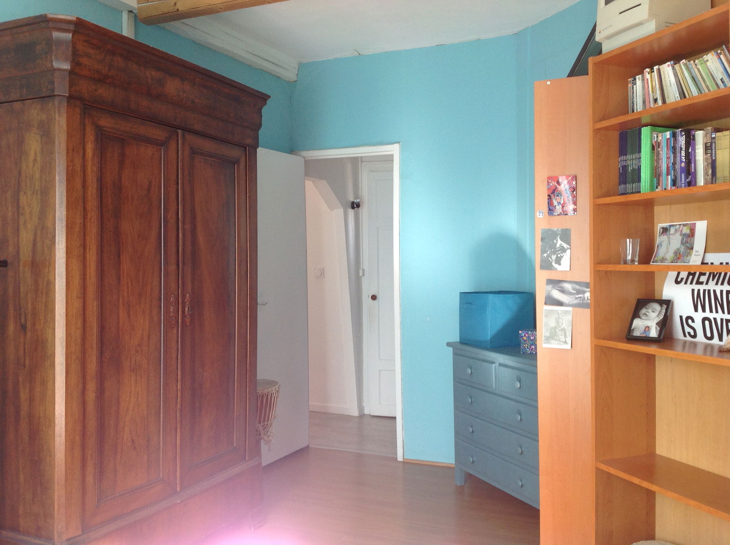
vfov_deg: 40.6
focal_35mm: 35
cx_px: 365
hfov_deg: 52.7
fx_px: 737
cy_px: 272
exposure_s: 1/60
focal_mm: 4.28
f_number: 2.4
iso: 64
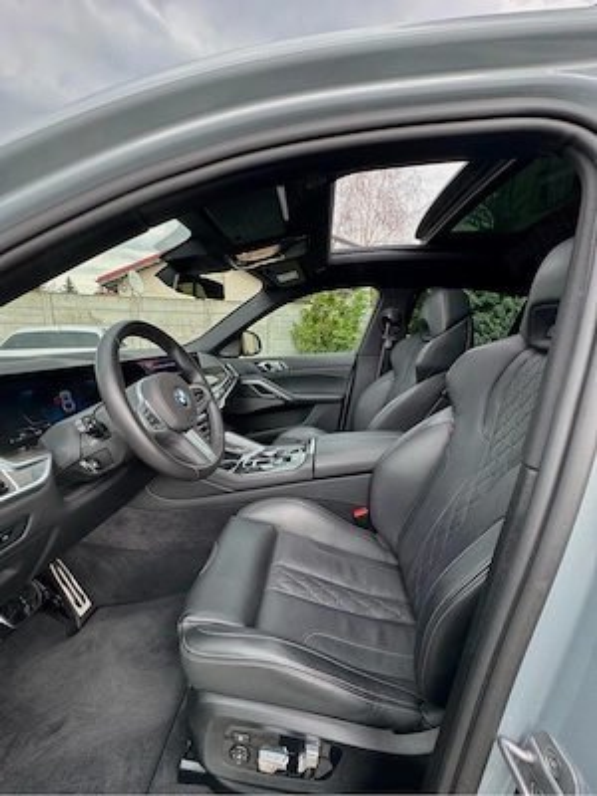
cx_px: 298
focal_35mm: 14
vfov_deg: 102.1
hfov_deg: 85.7
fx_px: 322
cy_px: 398
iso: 80
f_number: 2.2
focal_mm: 2.22
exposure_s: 1/122
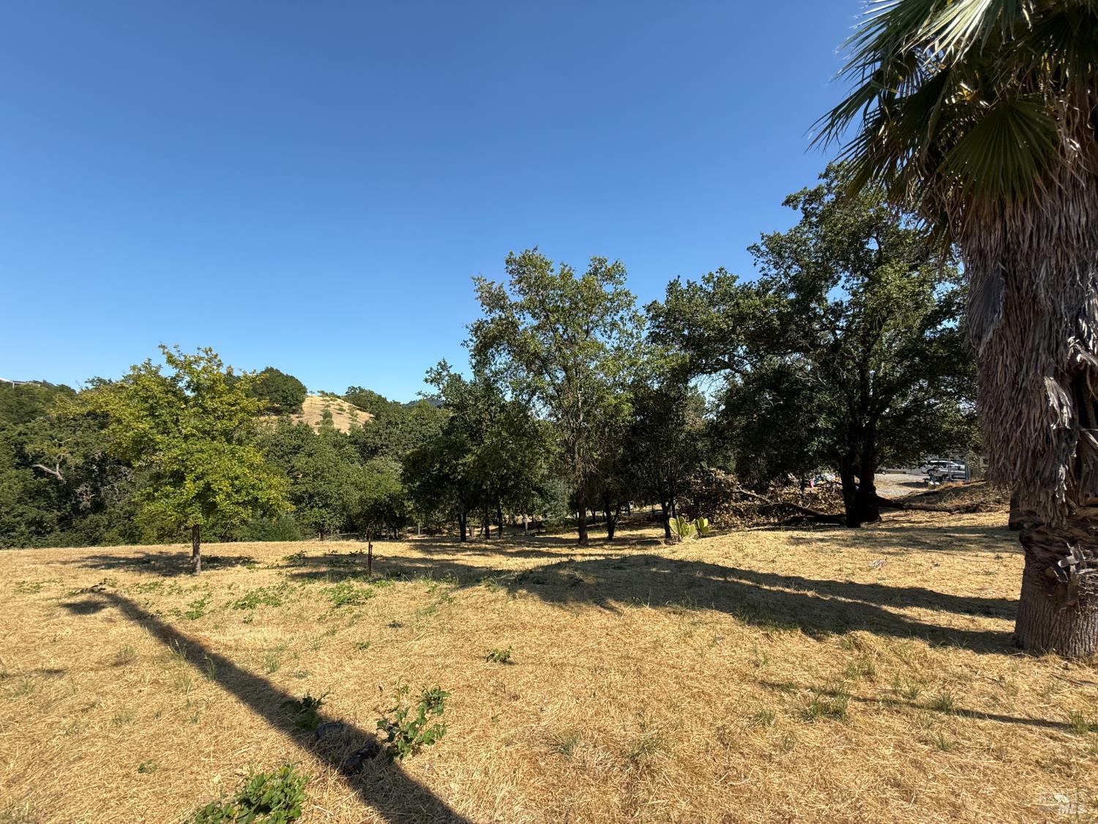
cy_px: 412
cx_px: 549
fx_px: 444
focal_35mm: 14
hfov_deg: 102.1
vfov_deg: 85.7
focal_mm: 2.22
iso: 50
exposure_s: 1/1189
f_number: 2.2
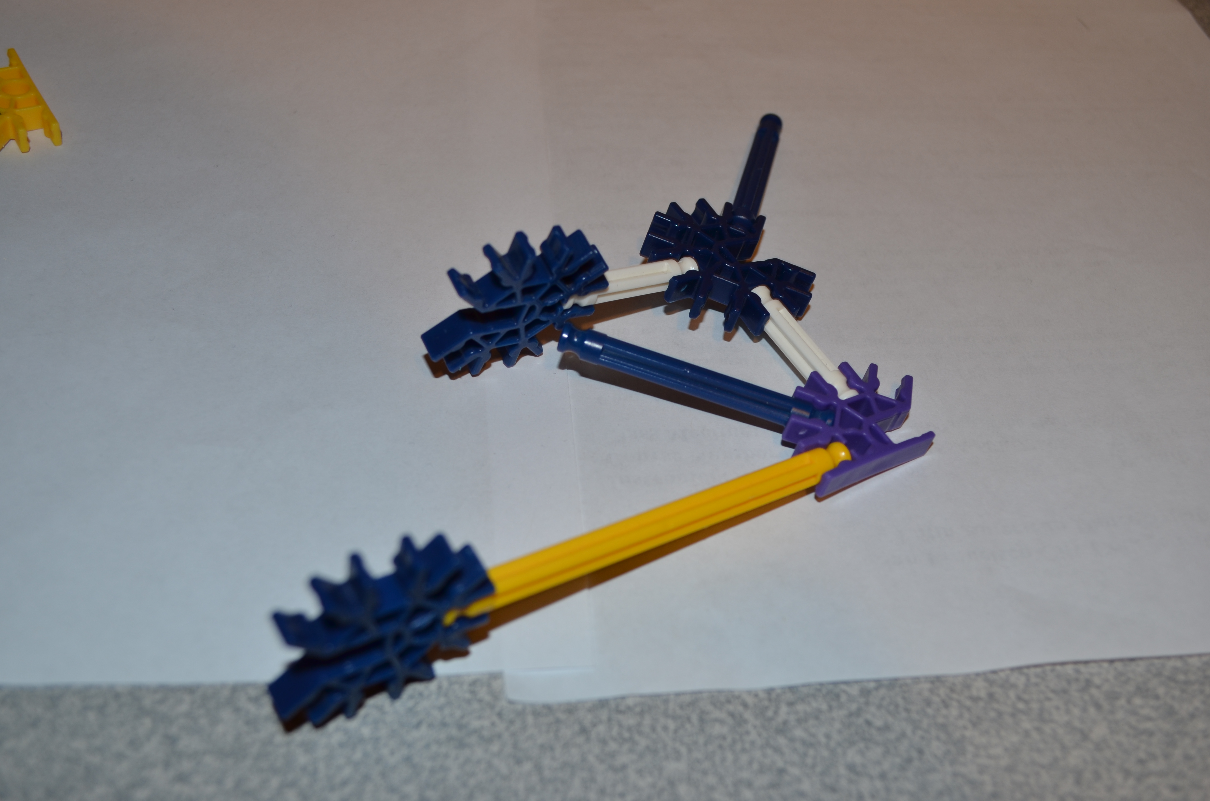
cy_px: 400
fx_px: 1308
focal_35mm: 39
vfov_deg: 34.1
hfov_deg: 49.6
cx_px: 605
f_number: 5.6
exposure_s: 1/30
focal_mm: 26
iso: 200
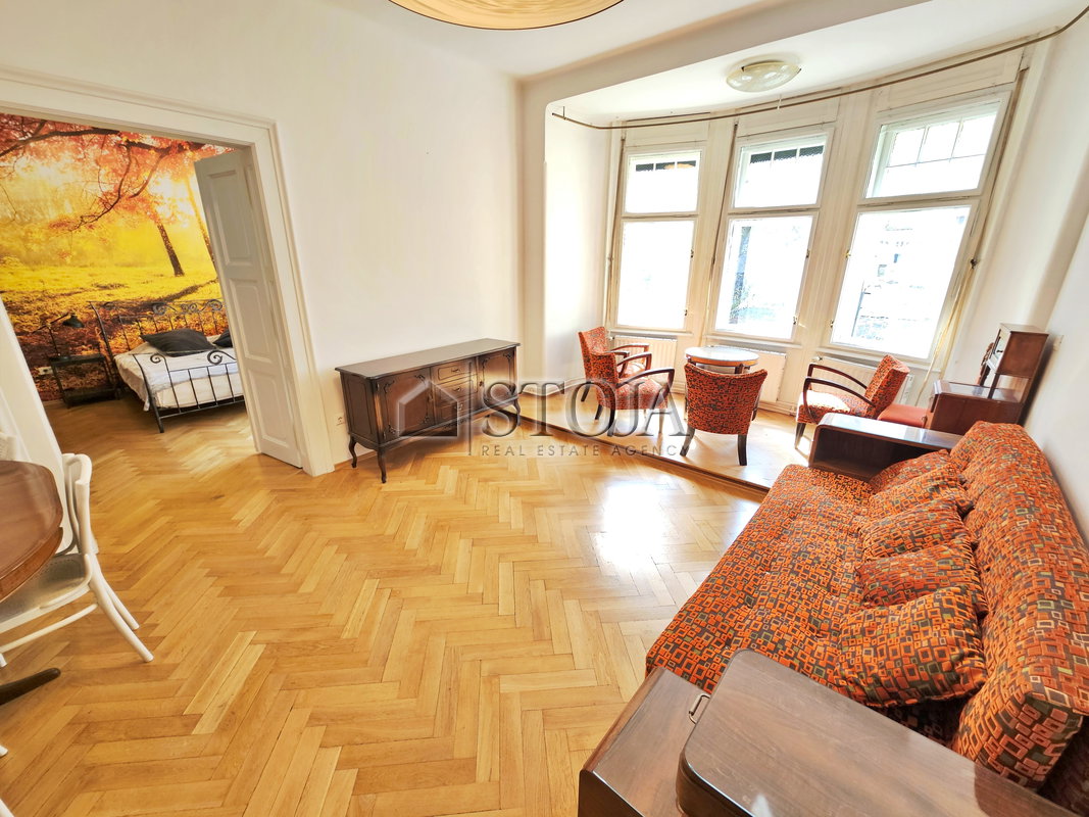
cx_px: 544
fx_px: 409
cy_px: 408
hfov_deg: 106.2
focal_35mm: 13
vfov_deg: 89.9
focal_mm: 2.2
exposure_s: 1/50
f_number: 2.2
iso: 64
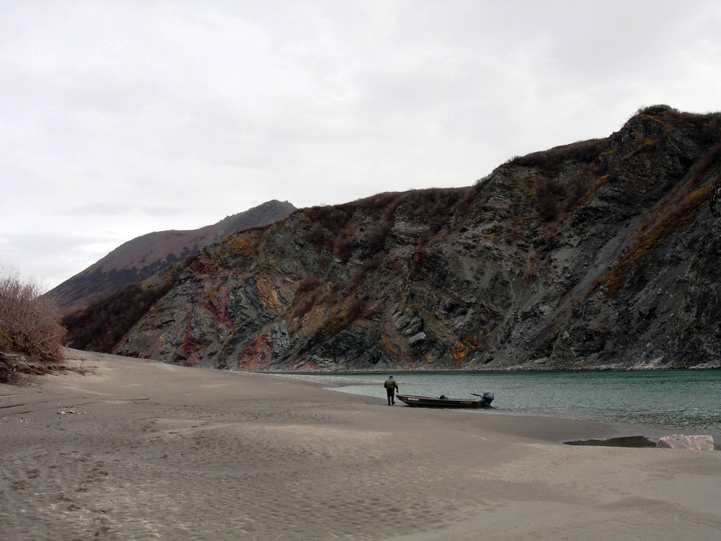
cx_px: 360
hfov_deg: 49.0
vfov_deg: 37.7
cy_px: 270
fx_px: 791
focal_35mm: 38
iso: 50
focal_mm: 7.8
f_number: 4.8
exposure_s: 1/110
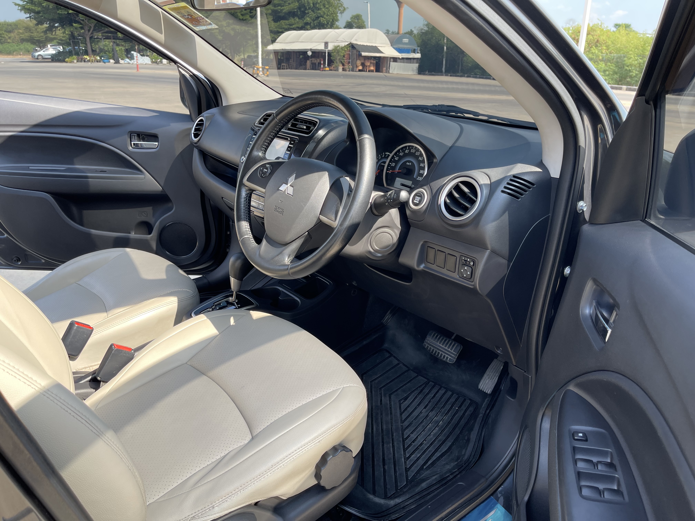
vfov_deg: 54.9
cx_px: 348
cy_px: 260
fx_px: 502
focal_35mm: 25
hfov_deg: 69.4
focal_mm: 5.1
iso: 32
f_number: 1.6
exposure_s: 1/356
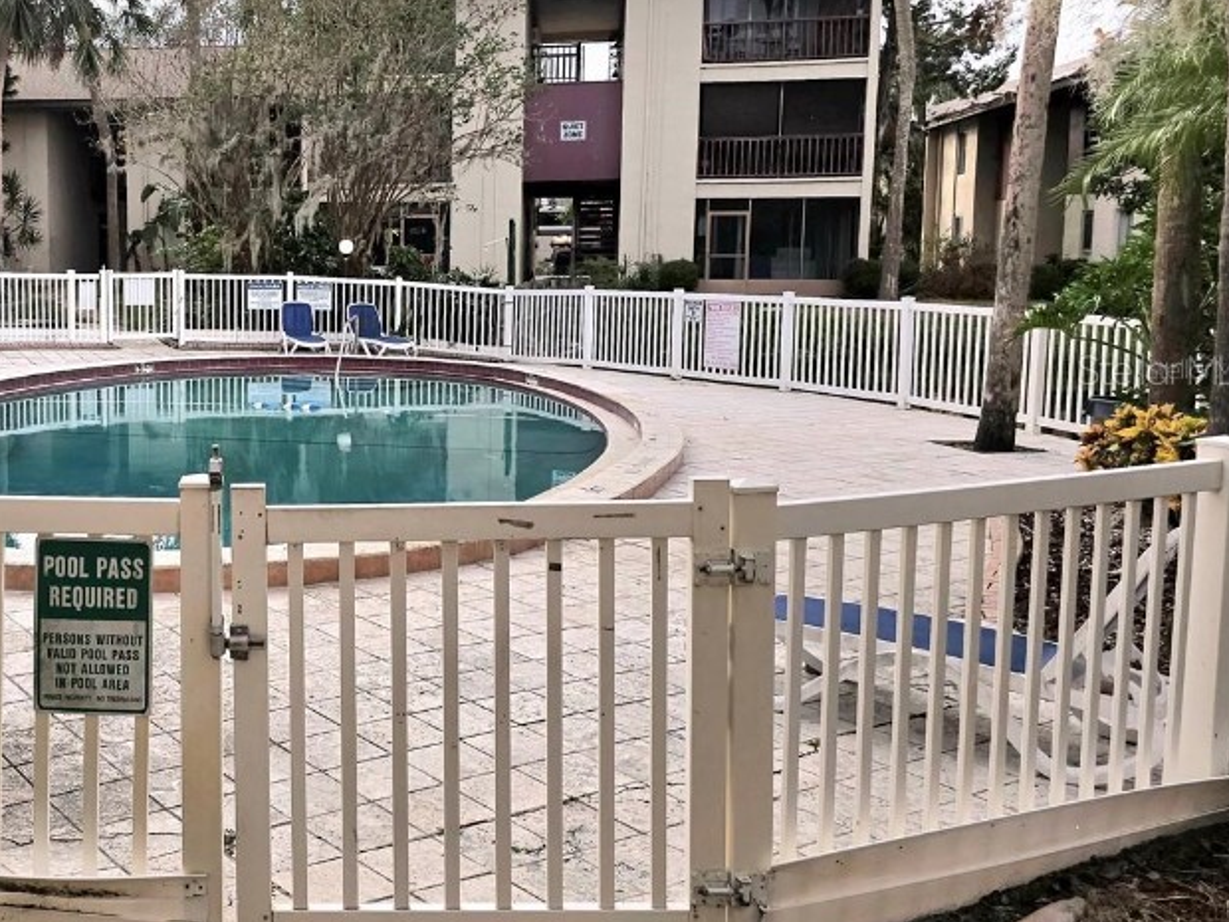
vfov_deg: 37.6
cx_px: 250
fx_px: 1349
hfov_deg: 46.5
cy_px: 369
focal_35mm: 38
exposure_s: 1/1250
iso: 12
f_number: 1.7
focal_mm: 6.3
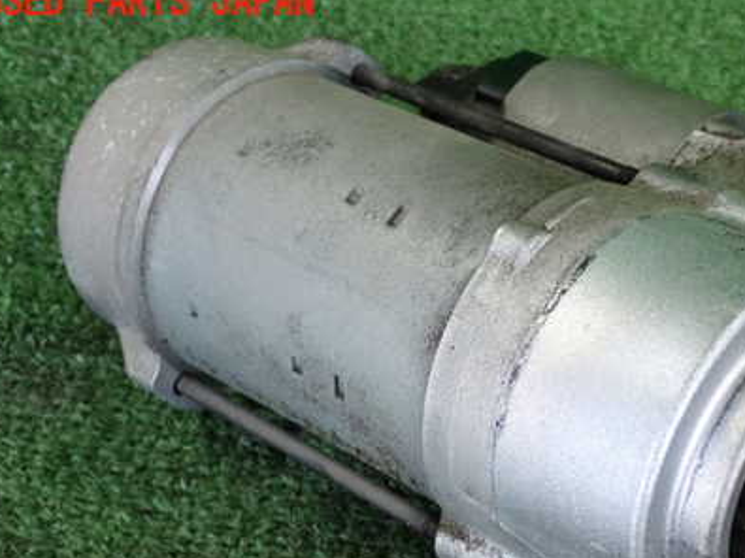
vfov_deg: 19.3
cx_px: 538
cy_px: 403
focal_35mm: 76
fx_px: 1635
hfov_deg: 25.4
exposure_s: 1/125
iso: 1000
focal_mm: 9.01
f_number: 3.2
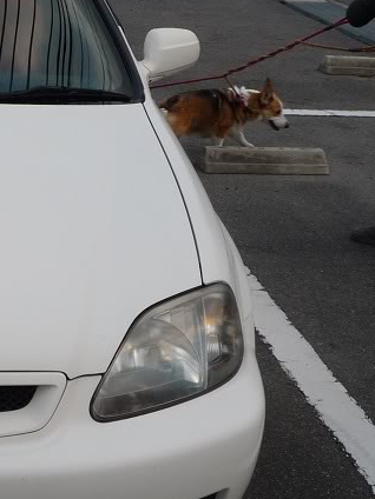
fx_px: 1257
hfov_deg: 16.2
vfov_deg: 22.5
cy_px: 193
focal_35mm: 87
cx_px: -92
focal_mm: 6.3
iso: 100
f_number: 3.8
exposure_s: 1/160
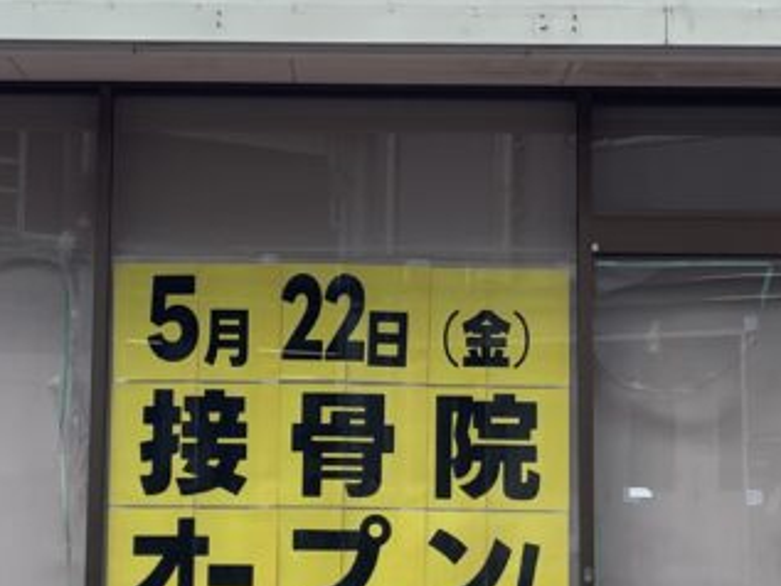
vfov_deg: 14.1
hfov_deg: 18.7
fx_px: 2370
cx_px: 407
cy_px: 172
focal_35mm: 105
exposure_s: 1/1221
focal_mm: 4.2
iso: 32
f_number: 1.6
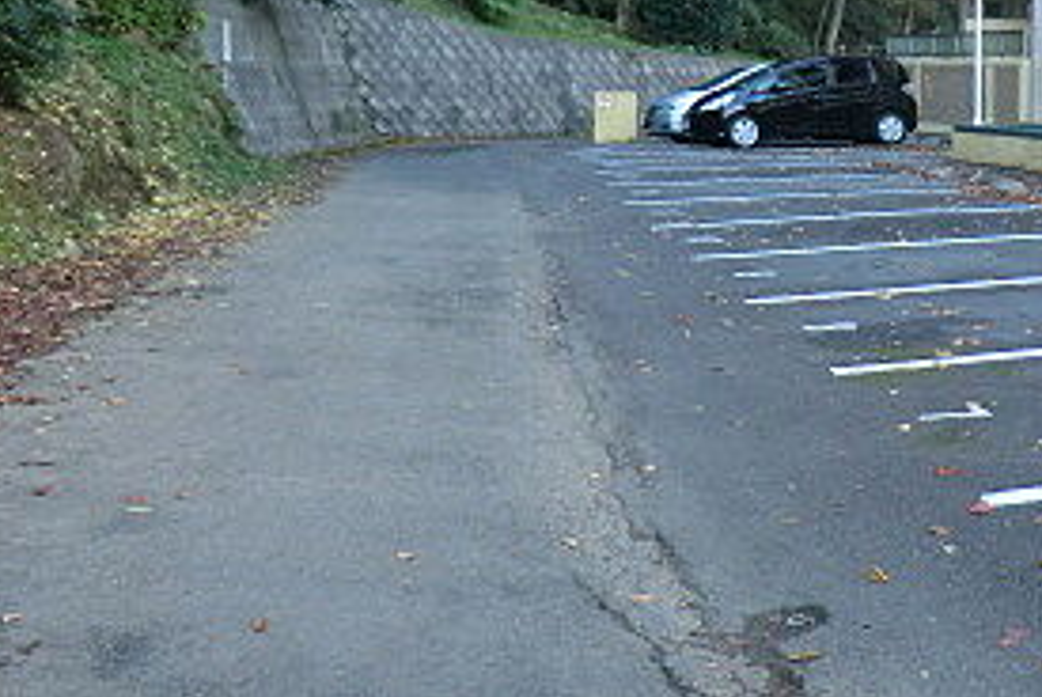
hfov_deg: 31.7
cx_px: 1057
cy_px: 254
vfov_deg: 23.4
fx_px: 1681
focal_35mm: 58
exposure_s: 1/60
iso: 125
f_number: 3.2
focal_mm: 4.3
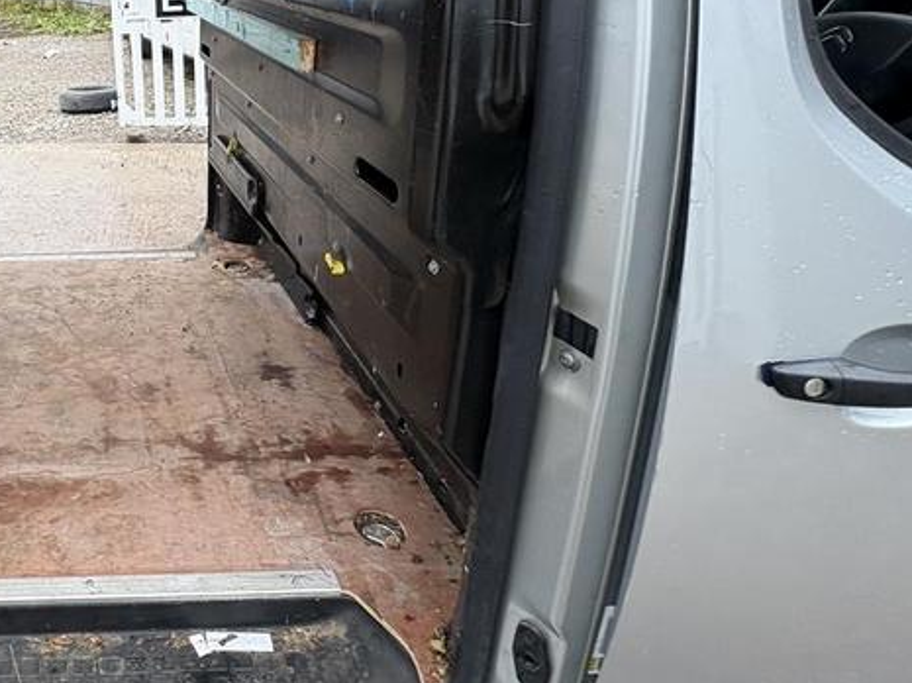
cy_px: 167
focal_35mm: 27
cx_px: 71
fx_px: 711
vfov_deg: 49.2
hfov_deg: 55.5
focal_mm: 2.22
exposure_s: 1/119
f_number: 2.2
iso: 64
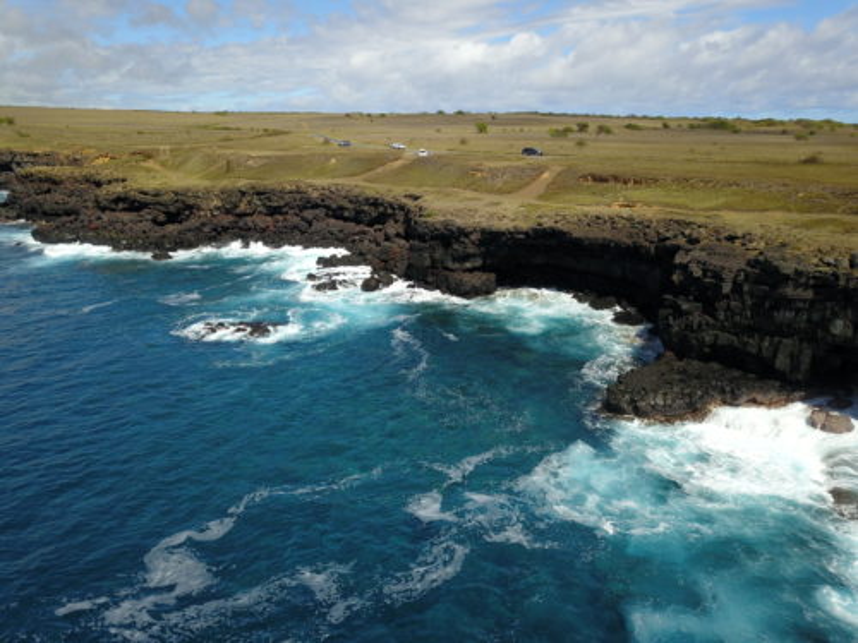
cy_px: 322
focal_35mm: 26
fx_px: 644
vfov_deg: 53.1
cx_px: 429
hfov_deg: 67.3
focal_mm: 4.73
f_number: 2.2
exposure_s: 1/1381
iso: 100
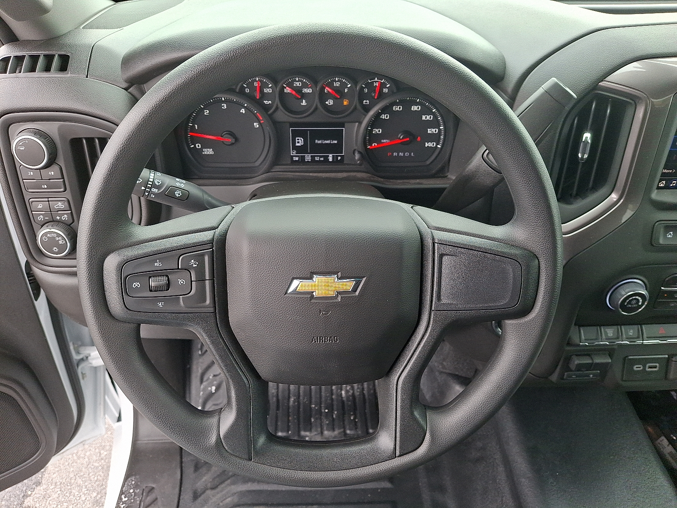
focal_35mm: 25
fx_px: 489
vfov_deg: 54.9
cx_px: 338
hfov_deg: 69.4
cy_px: 254
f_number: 1.8
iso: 30
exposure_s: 1/189
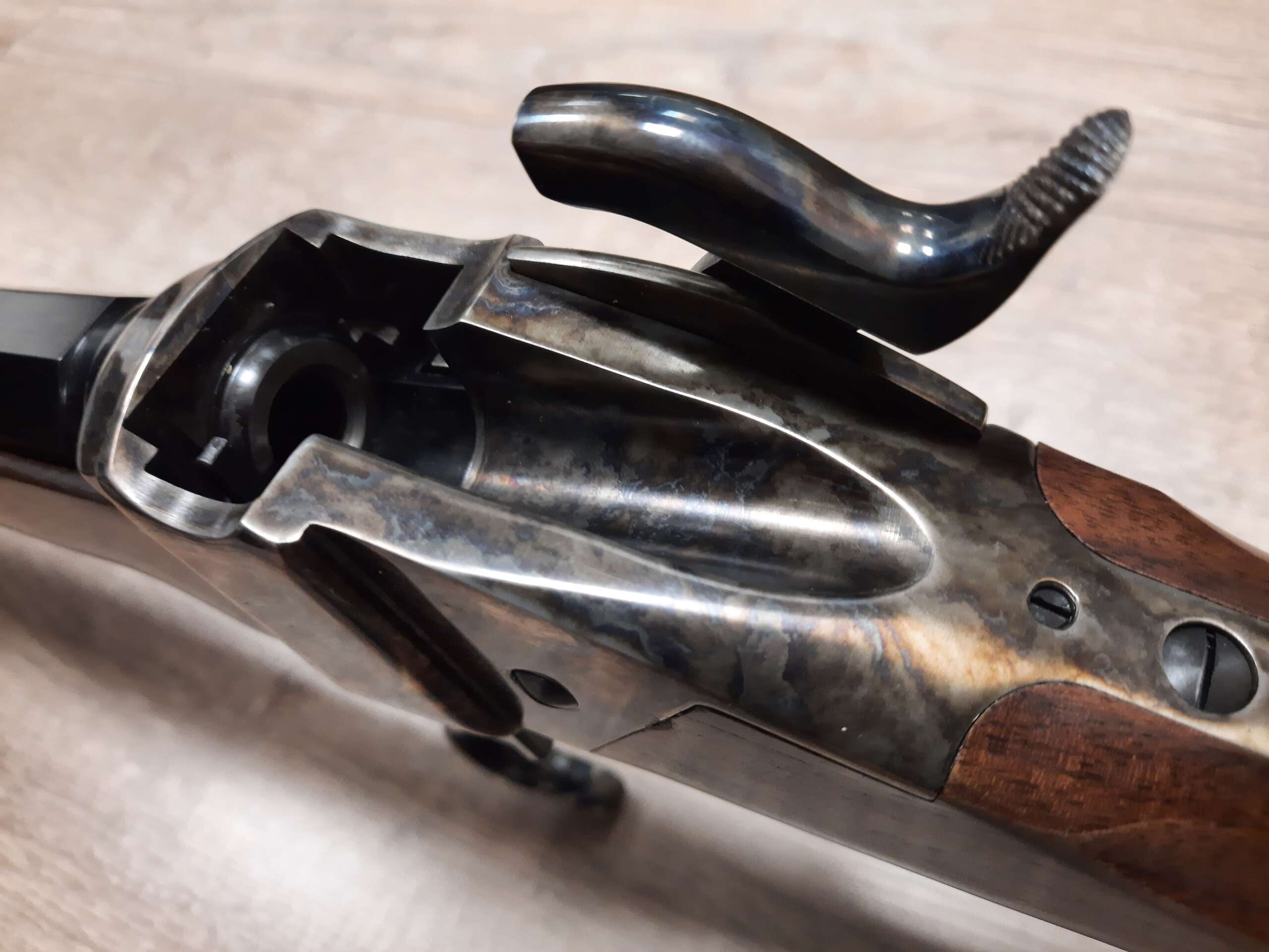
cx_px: 634
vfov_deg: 54.9
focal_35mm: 25
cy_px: 476
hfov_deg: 69.4
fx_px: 916
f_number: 2
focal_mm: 4.6
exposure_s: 1/33
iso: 250
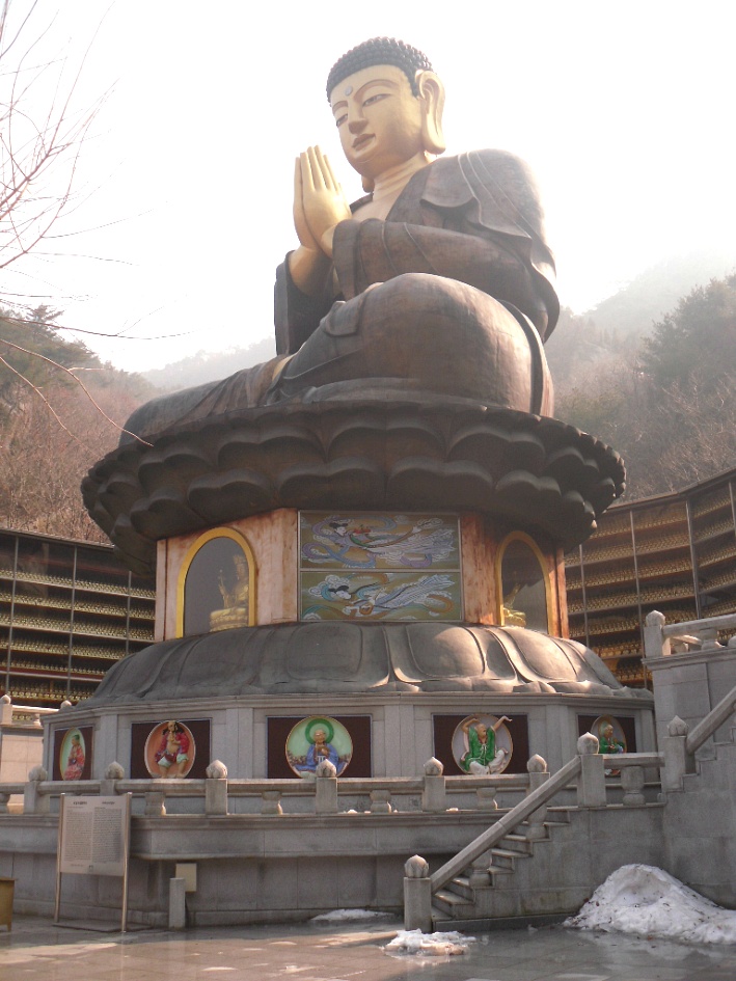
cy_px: 490
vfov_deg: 52.6
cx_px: 368
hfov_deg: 40.7
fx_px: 992
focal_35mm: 35
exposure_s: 1/449
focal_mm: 6.3
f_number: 3
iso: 80
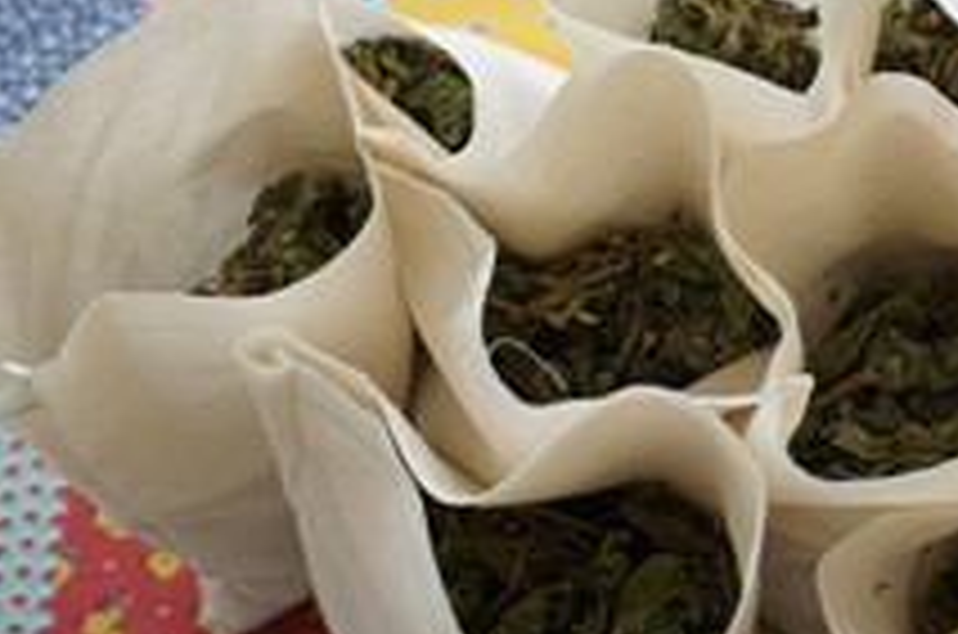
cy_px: 250
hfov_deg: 42.8
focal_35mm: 45
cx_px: 679
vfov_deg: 29.6
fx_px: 1195
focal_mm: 16
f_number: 4
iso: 640
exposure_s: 1/60
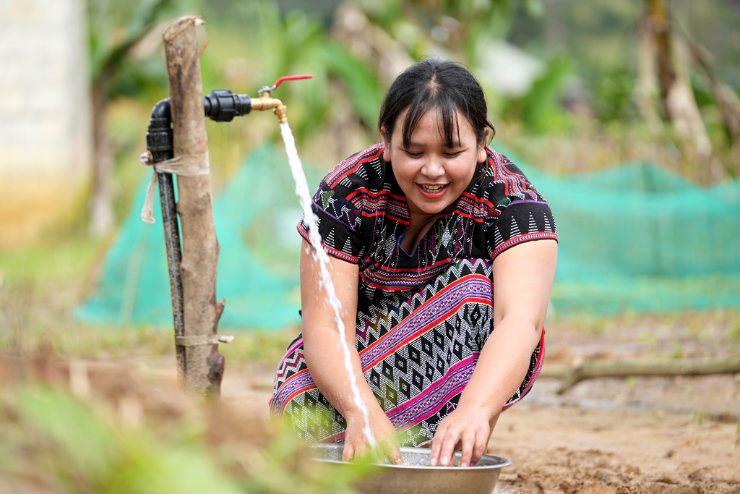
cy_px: 247
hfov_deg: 13.2
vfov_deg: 8.9
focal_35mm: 155
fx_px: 3186
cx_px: 370
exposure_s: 1/800
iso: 160
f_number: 3.2
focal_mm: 155
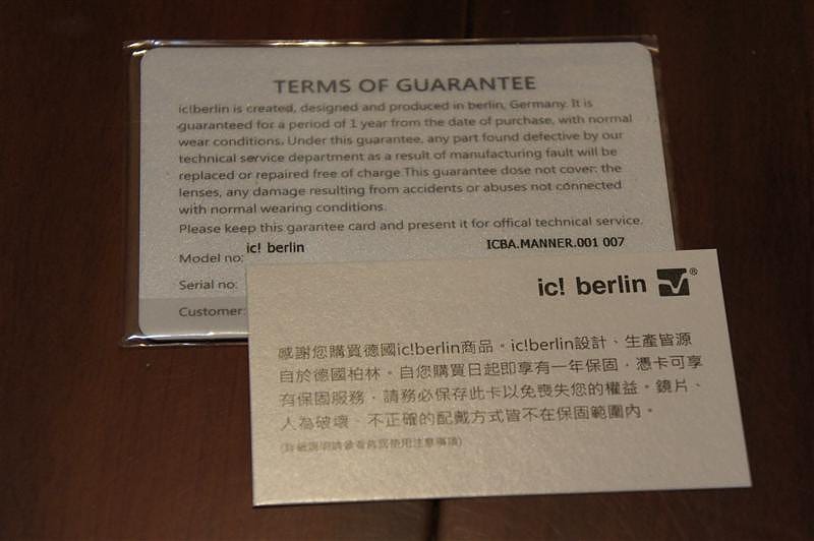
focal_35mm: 82
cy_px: 270
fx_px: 1853
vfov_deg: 16.6
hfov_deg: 24.8
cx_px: 407
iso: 1600
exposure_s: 1/50
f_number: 5.6
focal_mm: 55
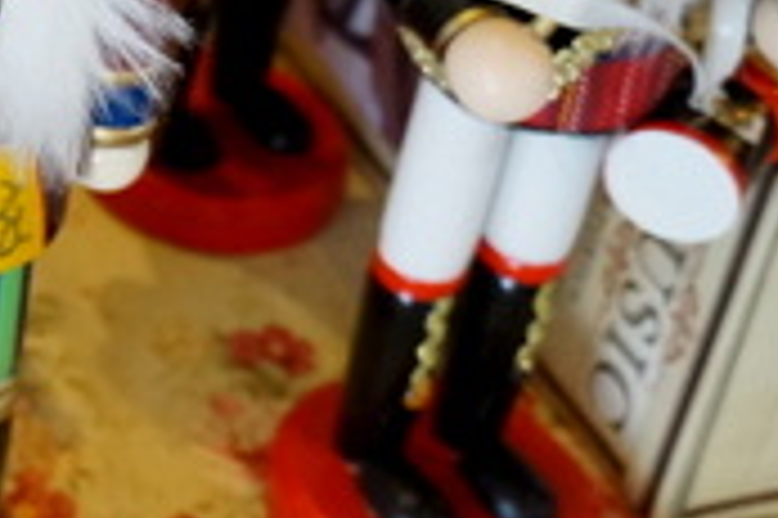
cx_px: -522
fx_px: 2397
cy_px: -200
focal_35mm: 111
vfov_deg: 11.9
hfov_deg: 16.2
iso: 2000
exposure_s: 1/60
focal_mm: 20
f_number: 4
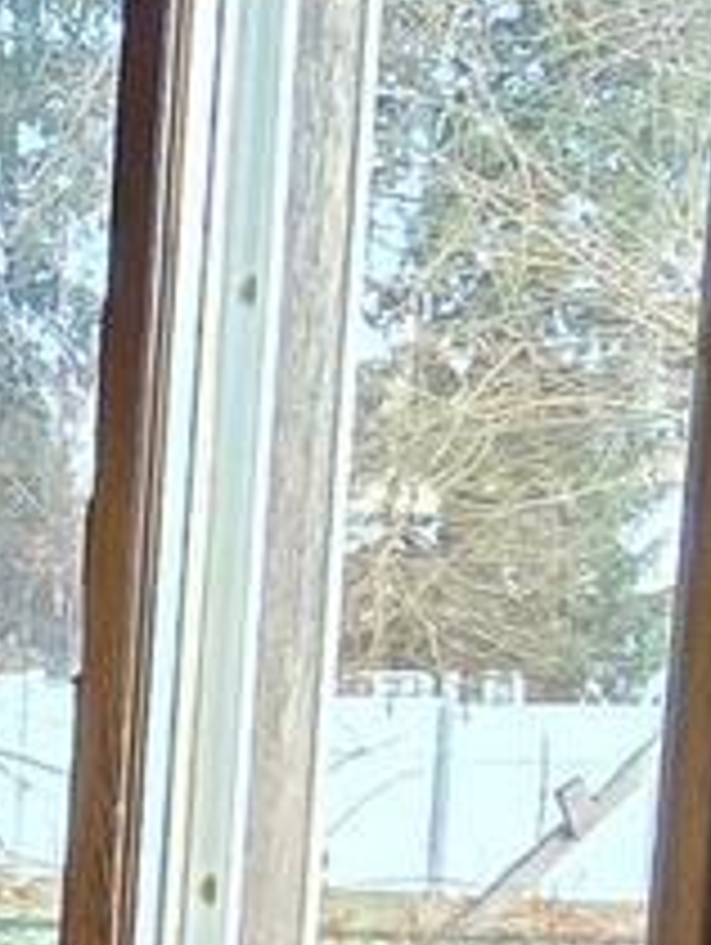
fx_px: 2596
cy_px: 1089
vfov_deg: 19.6
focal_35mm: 95
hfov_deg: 12.2
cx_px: -1040
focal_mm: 2.2
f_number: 2.2
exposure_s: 1/359
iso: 200
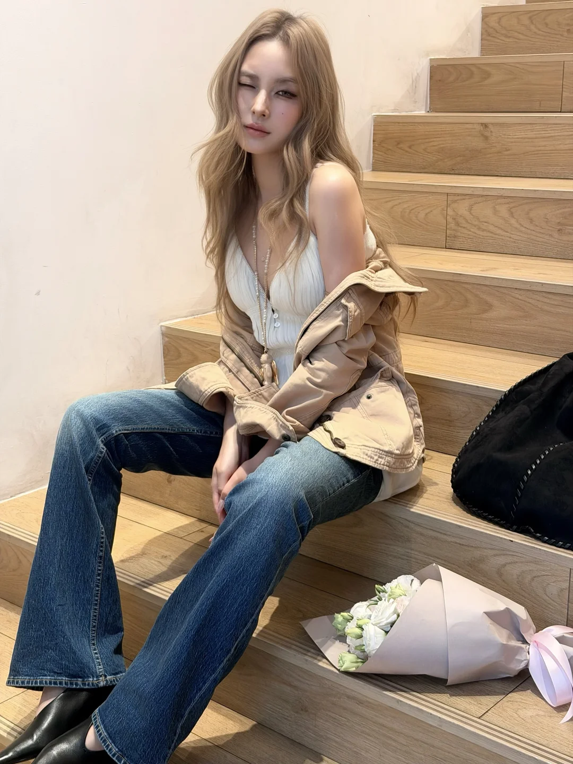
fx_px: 1059
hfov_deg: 30.3
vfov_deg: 39.7
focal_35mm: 48
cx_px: 286
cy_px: 382
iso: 80
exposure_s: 1/50
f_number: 1.78
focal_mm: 6.76
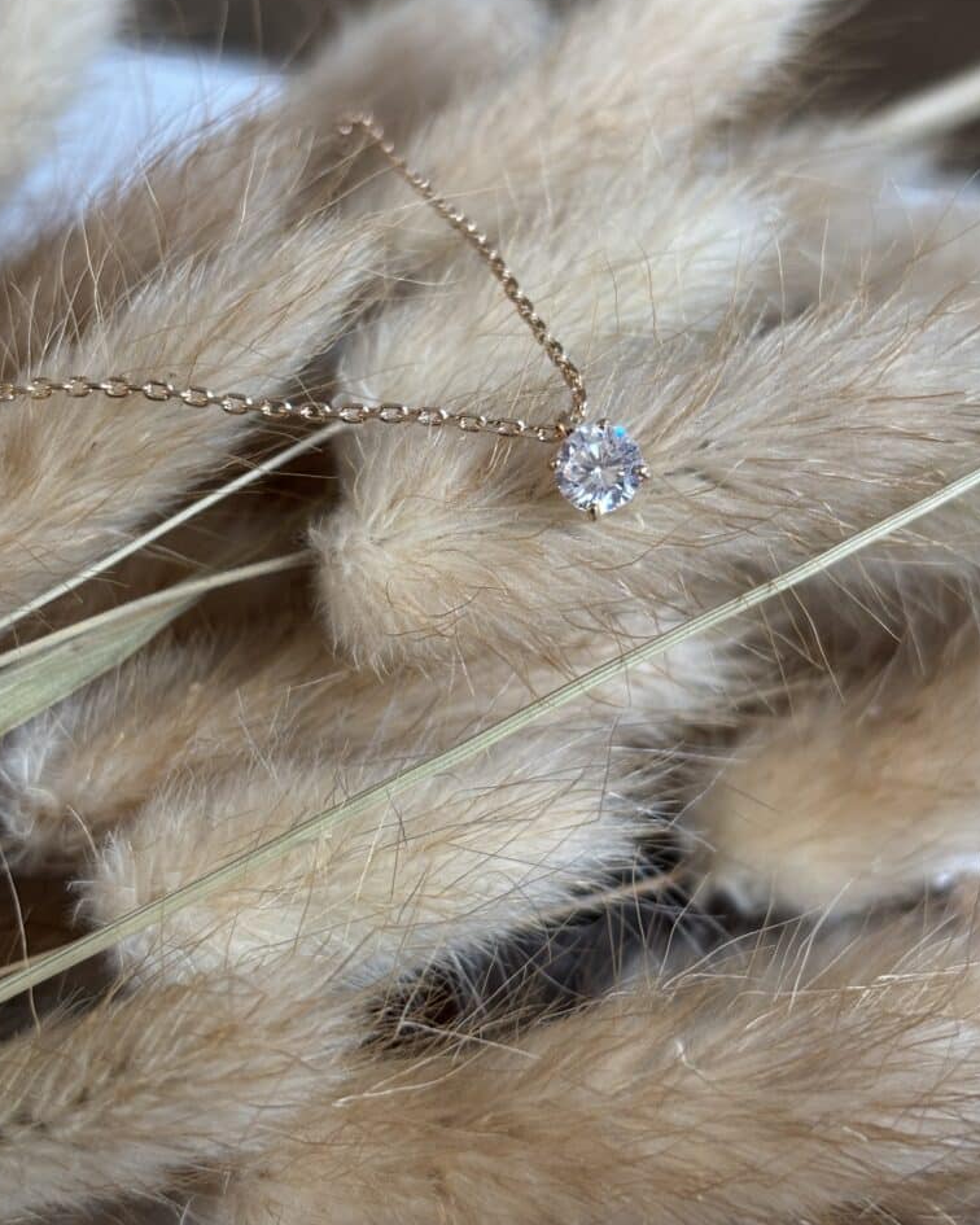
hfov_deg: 27.6
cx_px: 487
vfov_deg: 34.1
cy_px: 582
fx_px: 1994
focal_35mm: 55
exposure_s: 1/60
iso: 125
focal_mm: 5.96
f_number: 1.6
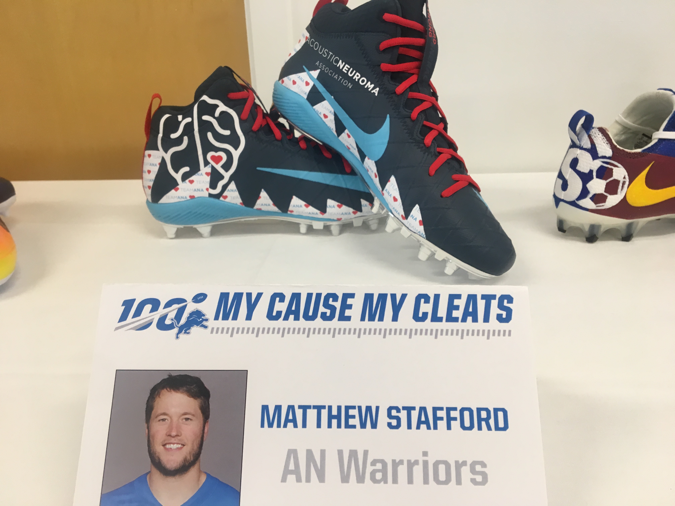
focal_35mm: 29
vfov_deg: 48.2
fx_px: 565
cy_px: 253
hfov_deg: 61.7
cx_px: 338
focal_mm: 4.15
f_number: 2.2
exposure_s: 1/30
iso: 32
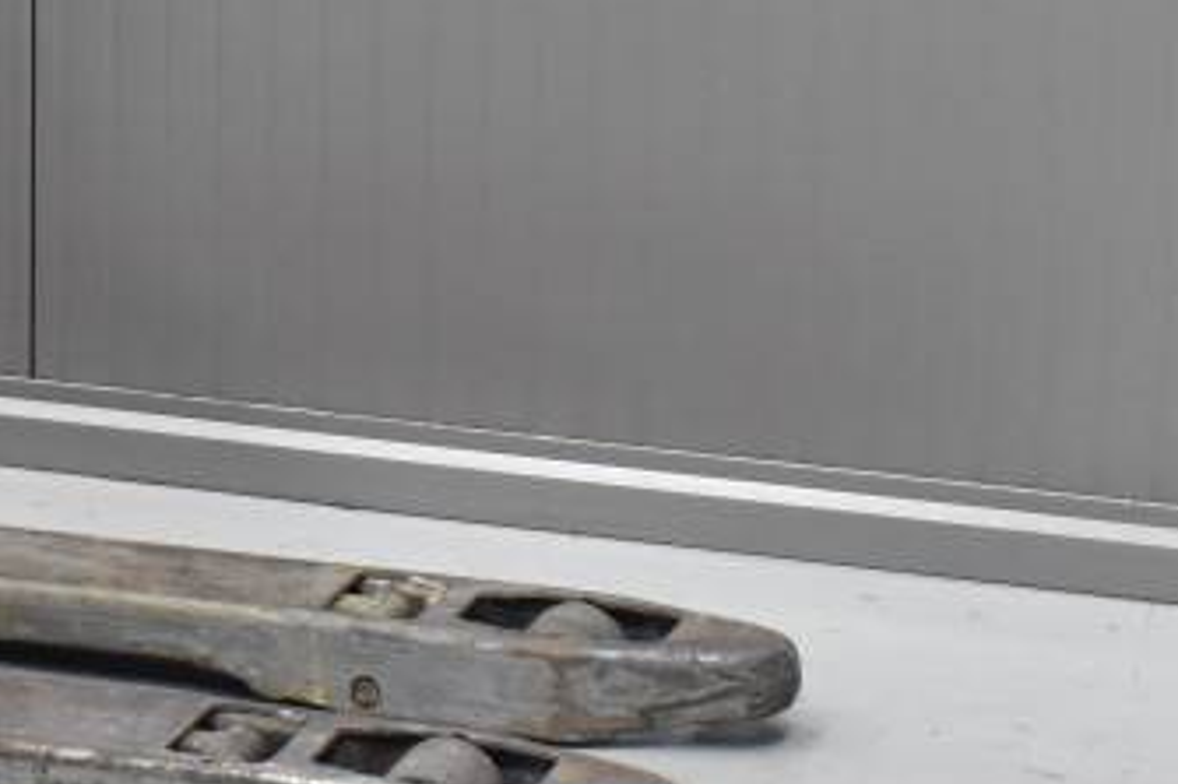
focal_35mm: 156
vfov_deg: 8.7
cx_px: -482
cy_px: -183
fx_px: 5095
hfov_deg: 12.6
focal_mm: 29
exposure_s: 1/30
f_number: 5.6
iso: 1250
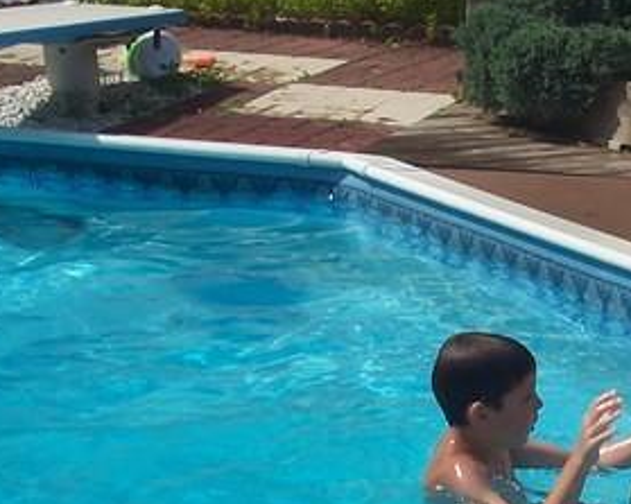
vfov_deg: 9.7
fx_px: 2968
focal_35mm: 159
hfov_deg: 12.1
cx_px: 563
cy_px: 407
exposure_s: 1/500
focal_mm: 10.8
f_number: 6.7
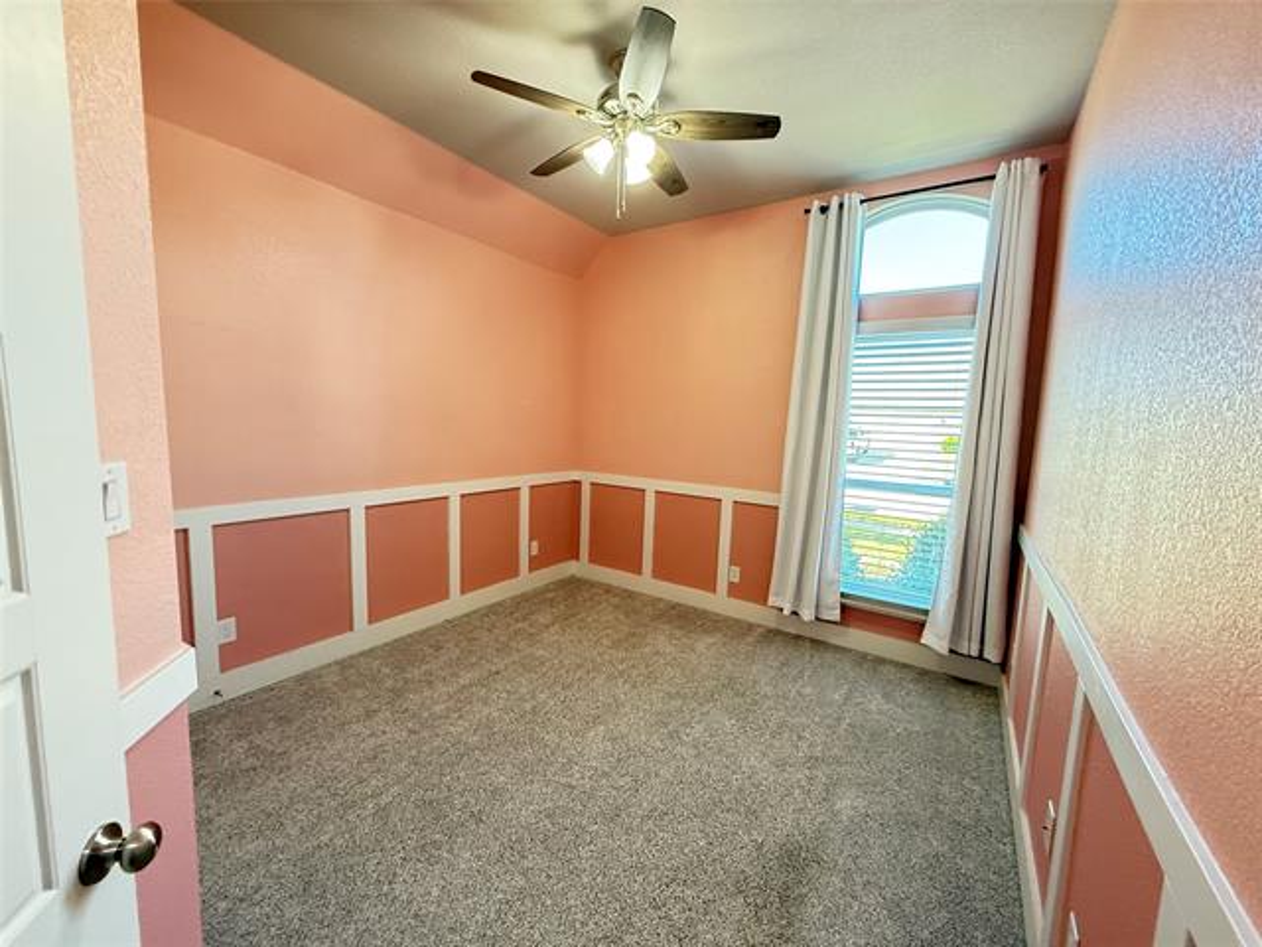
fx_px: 510
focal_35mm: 14
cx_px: 631
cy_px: 474
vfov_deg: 85.7
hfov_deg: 102.1
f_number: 2.2
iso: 500
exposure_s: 1/60
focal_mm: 2.22
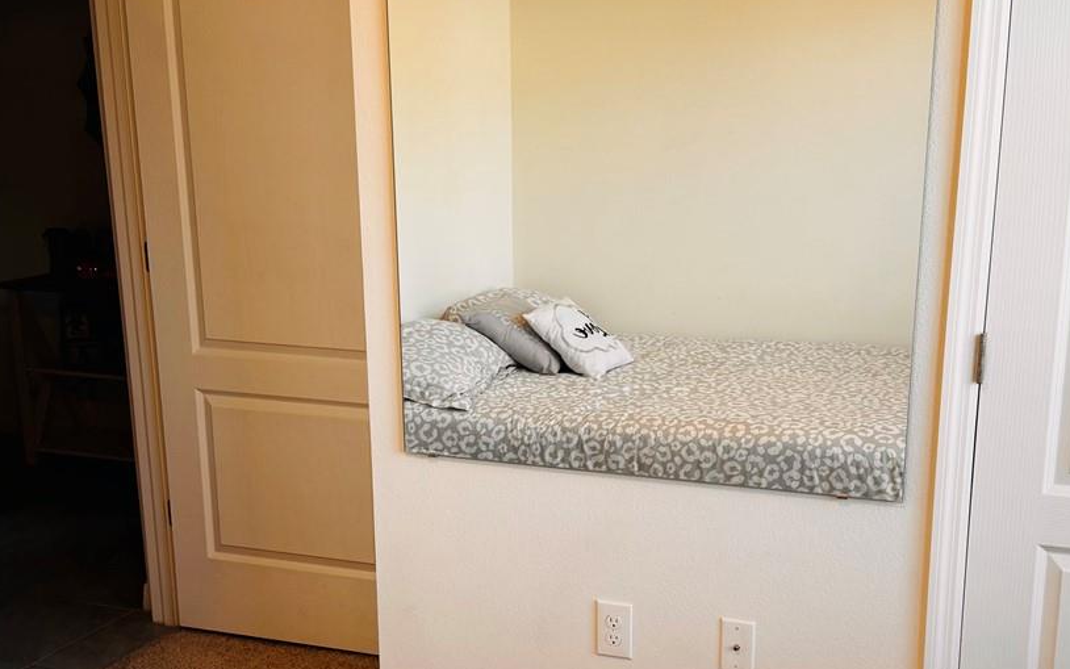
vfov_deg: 25.6
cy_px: 478
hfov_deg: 40.3
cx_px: 539
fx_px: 1458
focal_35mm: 50
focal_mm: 6.76
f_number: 1.78
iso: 80
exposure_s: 1/120
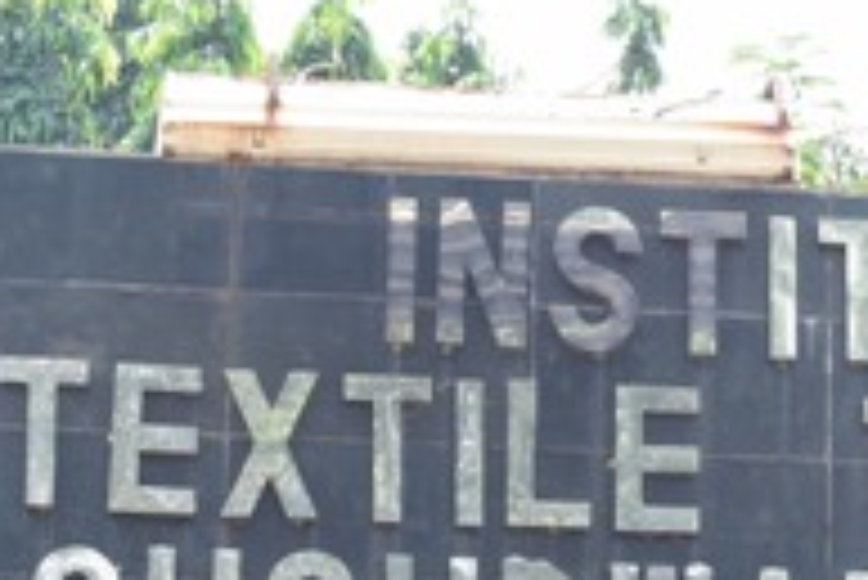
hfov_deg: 11.3
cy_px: 953
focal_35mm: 178
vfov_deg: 7.5
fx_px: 4295
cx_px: 1059
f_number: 10
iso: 400
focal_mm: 34
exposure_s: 1/200
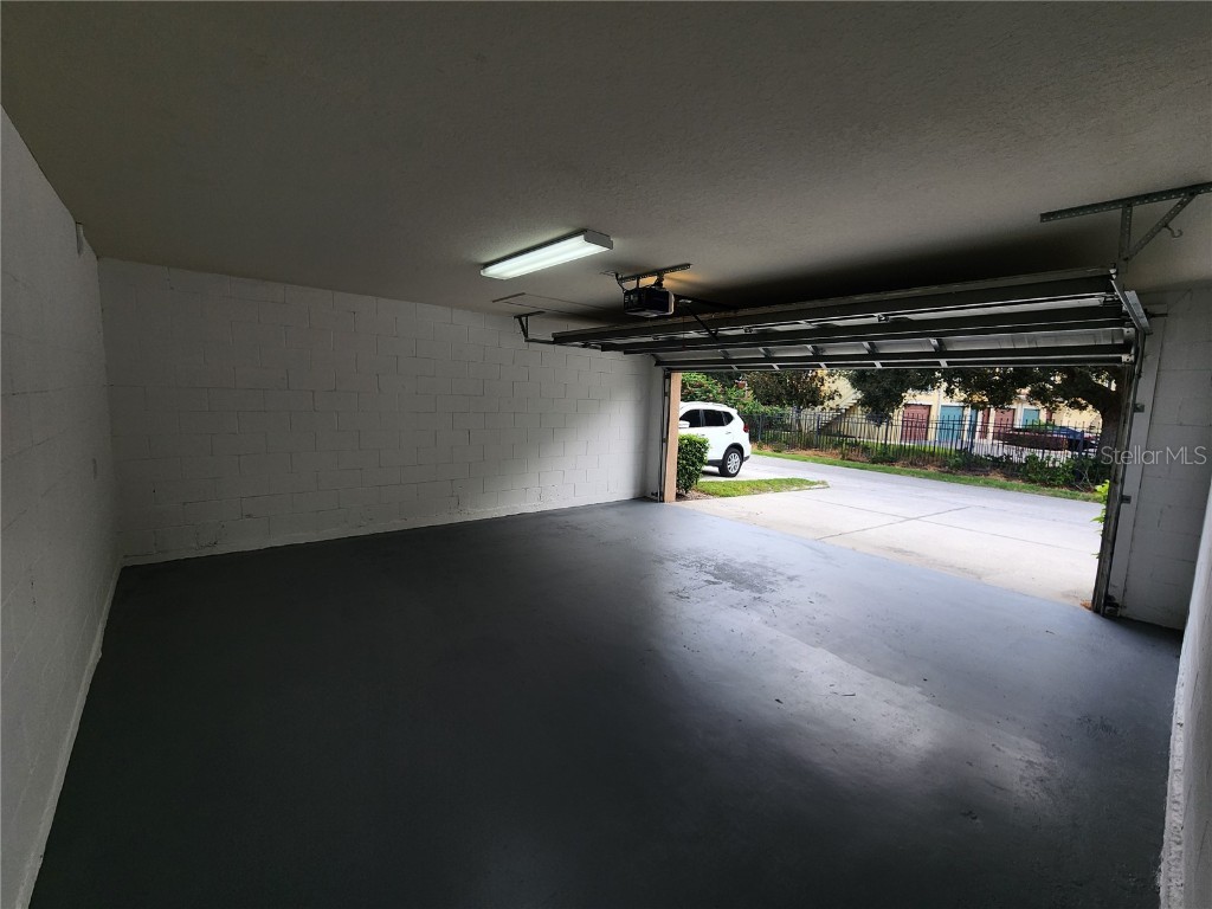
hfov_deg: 106.2
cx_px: 606
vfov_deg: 89.9
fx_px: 455
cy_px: 454
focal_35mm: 13
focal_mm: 2.2
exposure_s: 1/297
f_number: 2.2
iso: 50
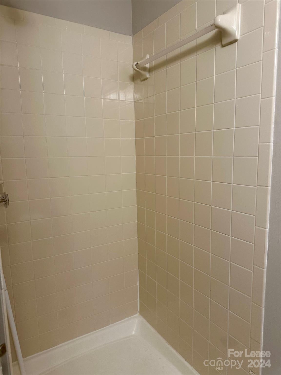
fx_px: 260
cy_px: 188
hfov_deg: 56.8
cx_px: 140
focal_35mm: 24
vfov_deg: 71.6
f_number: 1.78
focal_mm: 6.86
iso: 160
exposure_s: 1/60
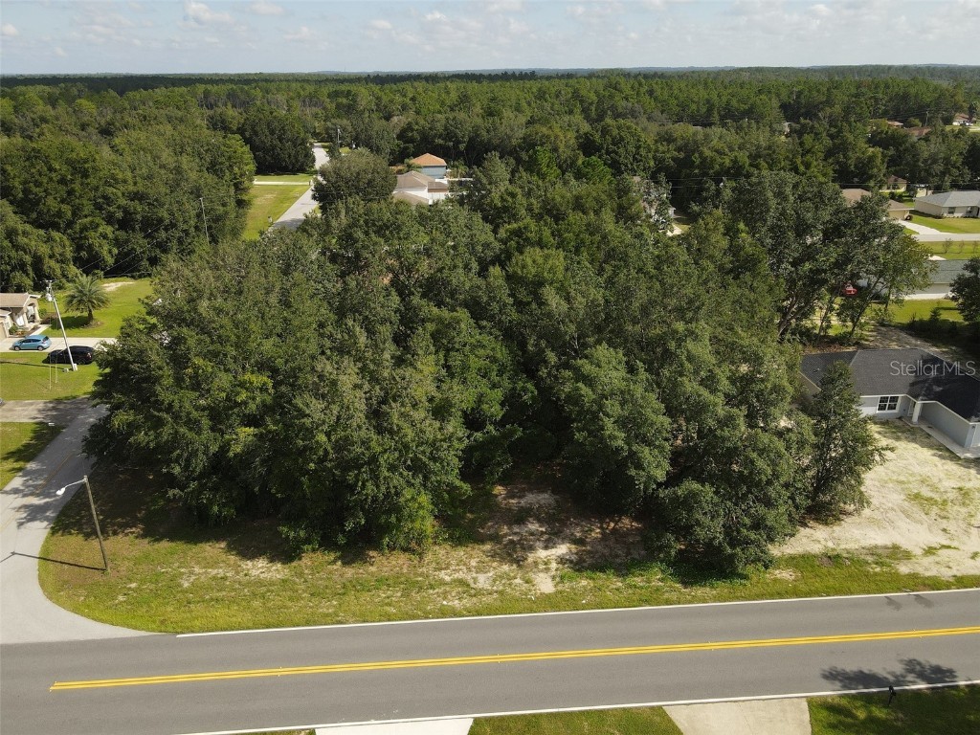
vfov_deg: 56.8
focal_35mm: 24
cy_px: 368
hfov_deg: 71.6
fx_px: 679
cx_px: 490
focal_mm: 4.5
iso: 100
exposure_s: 1/500
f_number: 2.8
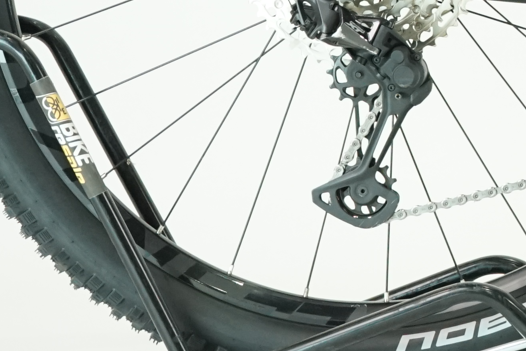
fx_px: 3784
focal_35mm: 259
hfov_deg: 7.6
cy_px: -328
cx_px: 1093
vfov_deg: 5.2
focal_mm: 57
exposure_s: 1/200
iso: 2000
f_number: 5
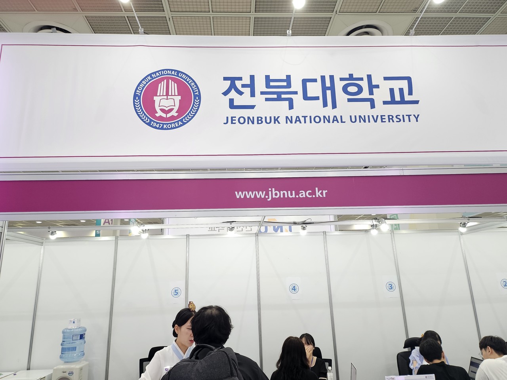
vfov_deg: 56.8
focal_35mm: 24
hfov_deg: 71.6
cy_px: 190
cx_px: 254
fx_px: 352
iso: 200
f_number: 1.8
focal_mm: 5
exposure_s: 1/120
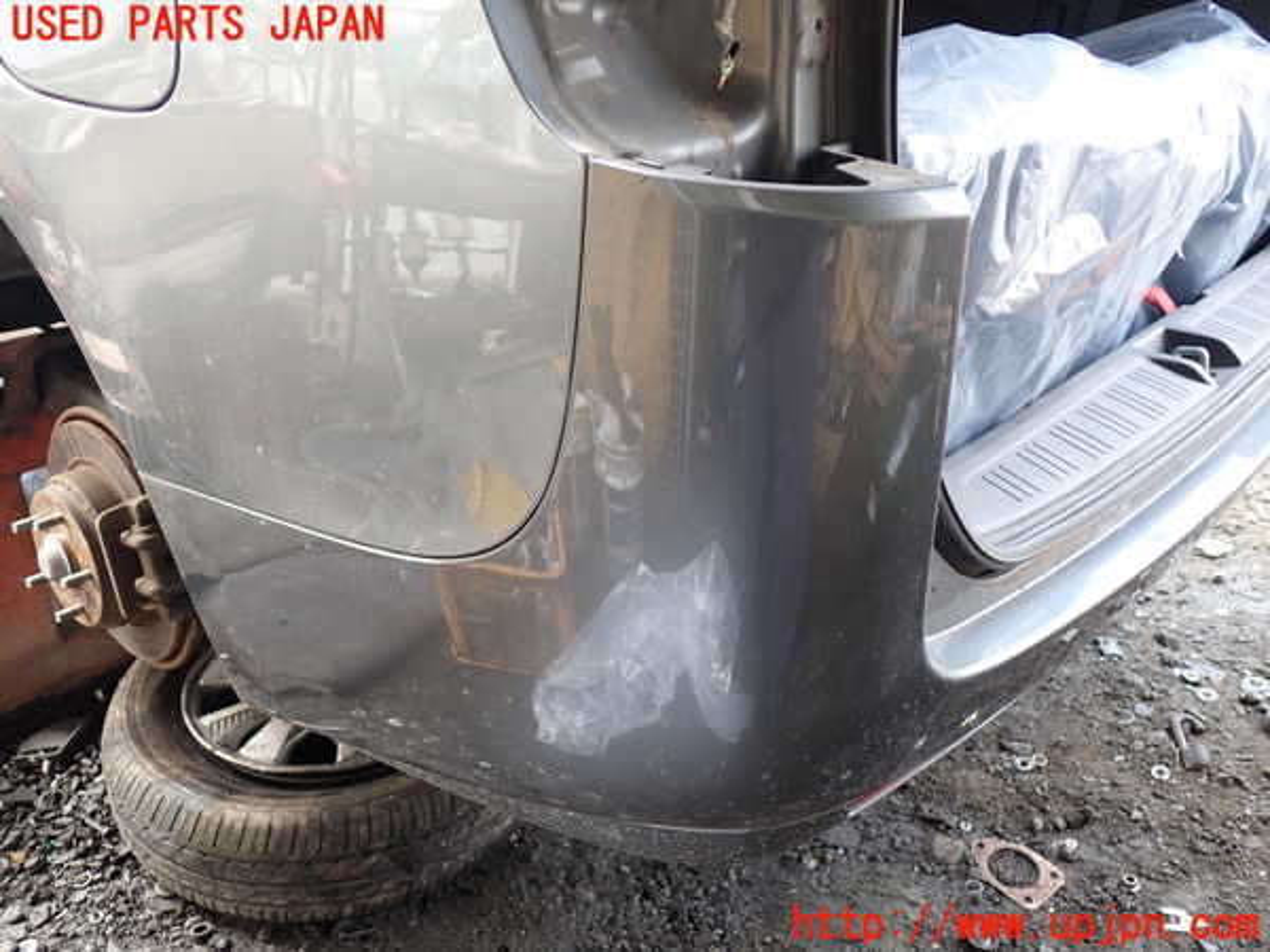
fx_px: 1101
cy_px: 476
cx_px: 635
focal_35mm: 30
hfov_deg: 60.0
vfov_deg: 46.8
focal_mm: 5.4
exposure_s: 1/60
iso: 200
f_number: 2.3
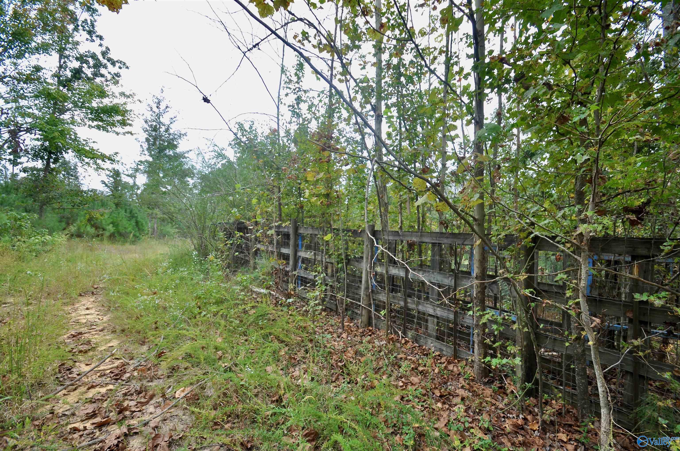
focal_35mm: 15
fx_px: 283
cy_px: 226
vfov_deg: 77.2
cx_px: 340
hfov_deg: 100.5
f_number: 5.6
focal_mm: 10
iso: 200
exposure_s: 1/125
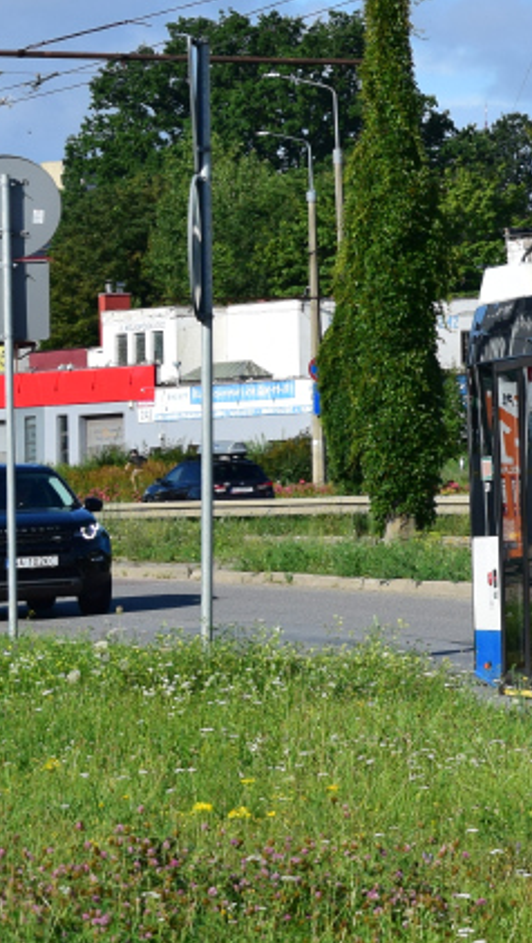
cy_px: 108
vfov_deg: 9.9
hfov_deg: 5.4
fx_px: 5446
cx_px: 1402
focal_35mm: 218
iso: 200
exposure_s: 1/1000
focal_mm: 45
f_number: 6.3
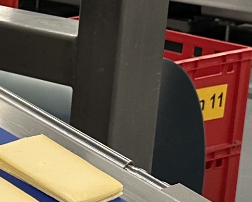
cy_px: 119
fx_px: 1342
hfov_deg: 10.0
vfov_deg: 8.6
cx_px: -239
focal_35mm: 180
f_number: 1.78
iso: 125
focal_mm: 6.86
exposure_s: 1/50
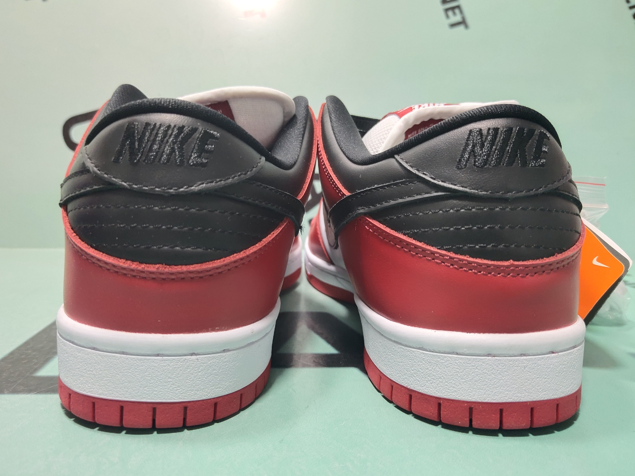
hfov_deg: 58.3
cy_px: 241
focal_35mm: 31
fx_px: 569
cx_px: 310
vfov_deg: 45.4
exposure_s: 1/387
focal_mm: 4.35
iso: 50
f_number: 1.79
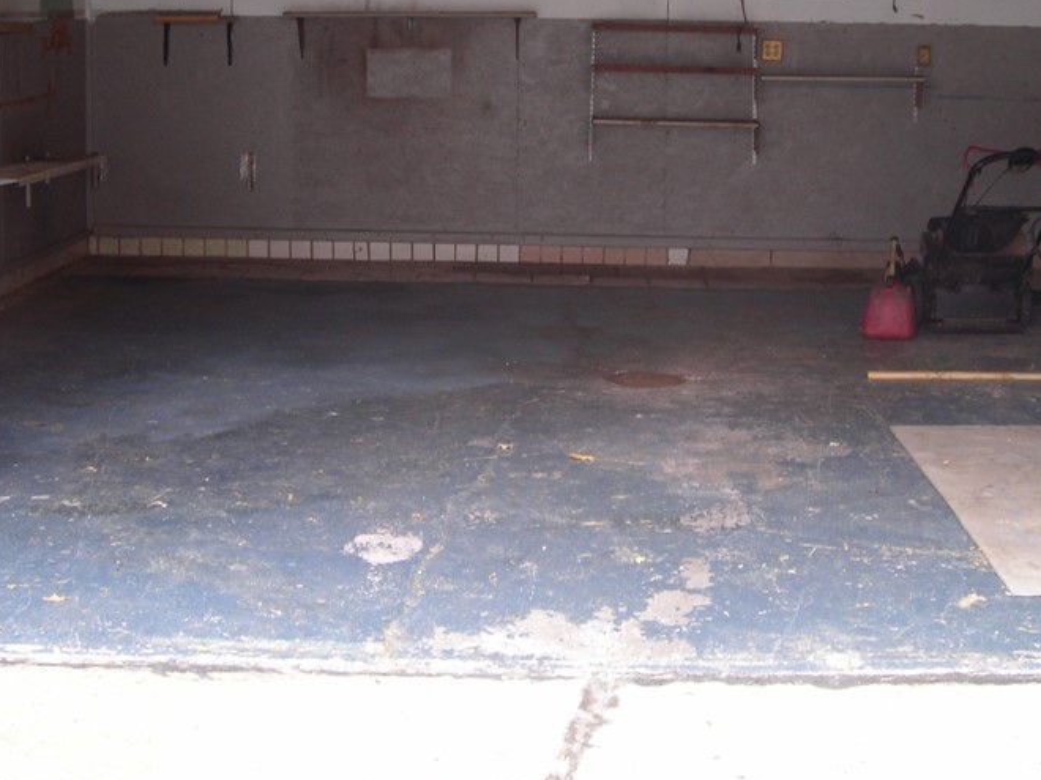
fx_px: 1774
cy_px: 219
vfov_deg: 24.6
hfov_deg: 32.7
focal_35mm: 59
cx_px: 577
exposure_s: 1/30
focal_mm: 6.3
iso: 70
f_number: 3.2
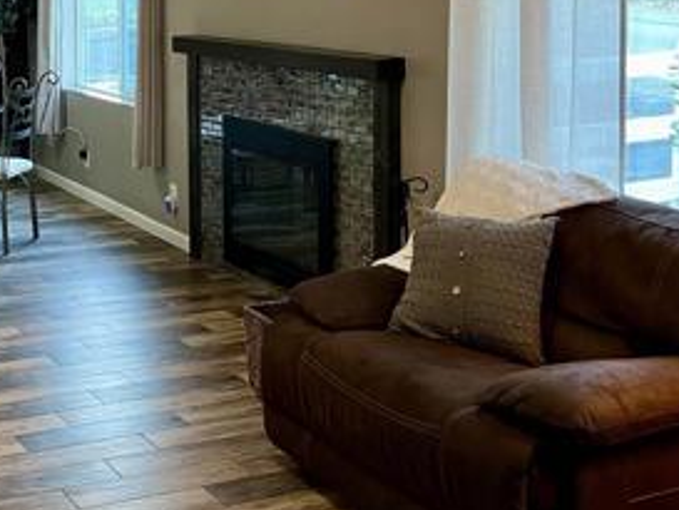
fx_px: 1197
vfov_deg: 23.6
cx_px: 42
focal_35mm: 61
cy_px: 87
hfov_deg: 30.0
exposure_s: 1/60
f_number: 1.6
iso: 250
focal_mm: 5.1
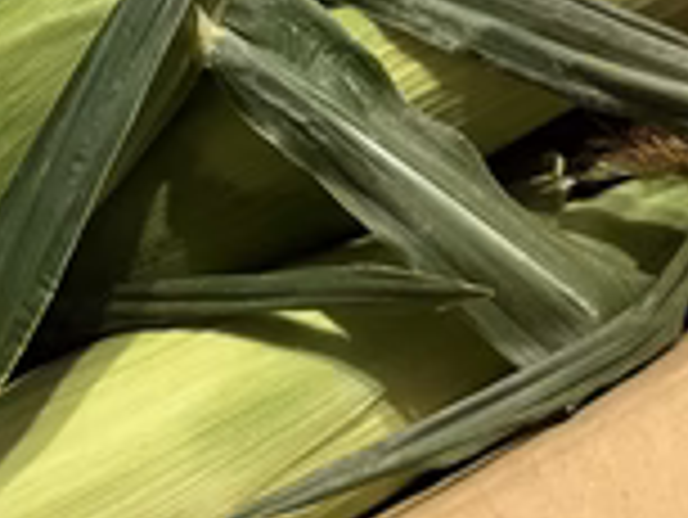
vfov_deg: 21.1
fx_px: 1353
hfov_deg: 26.7
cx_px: -27
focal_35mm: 68
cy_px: 45
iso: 500
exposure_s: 1/33
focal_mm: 5.1
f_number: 1.6
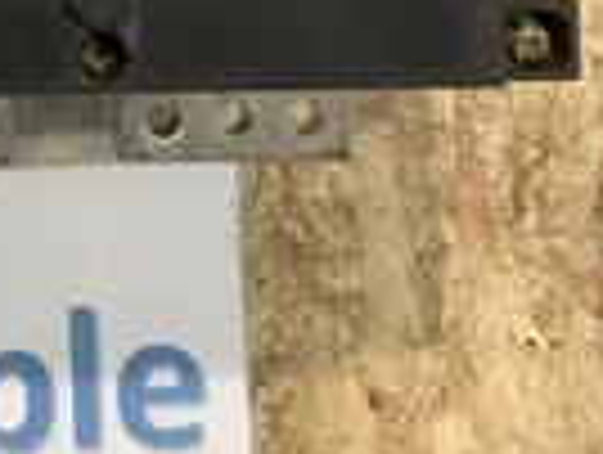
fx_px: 2338
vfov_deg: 10.4
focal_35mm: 134
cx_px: -108
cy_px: -366
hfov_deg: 14.3
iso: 160
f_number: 1.8
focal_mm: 3
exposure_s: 1/50
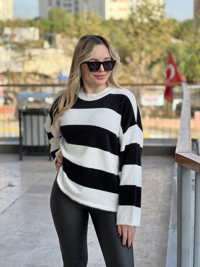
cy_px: 134
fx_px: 593
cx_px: 100
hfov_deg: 19.1
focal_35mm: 77
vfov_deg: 25.3
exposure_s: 1/121
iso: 20
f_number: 2.8
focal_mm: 9
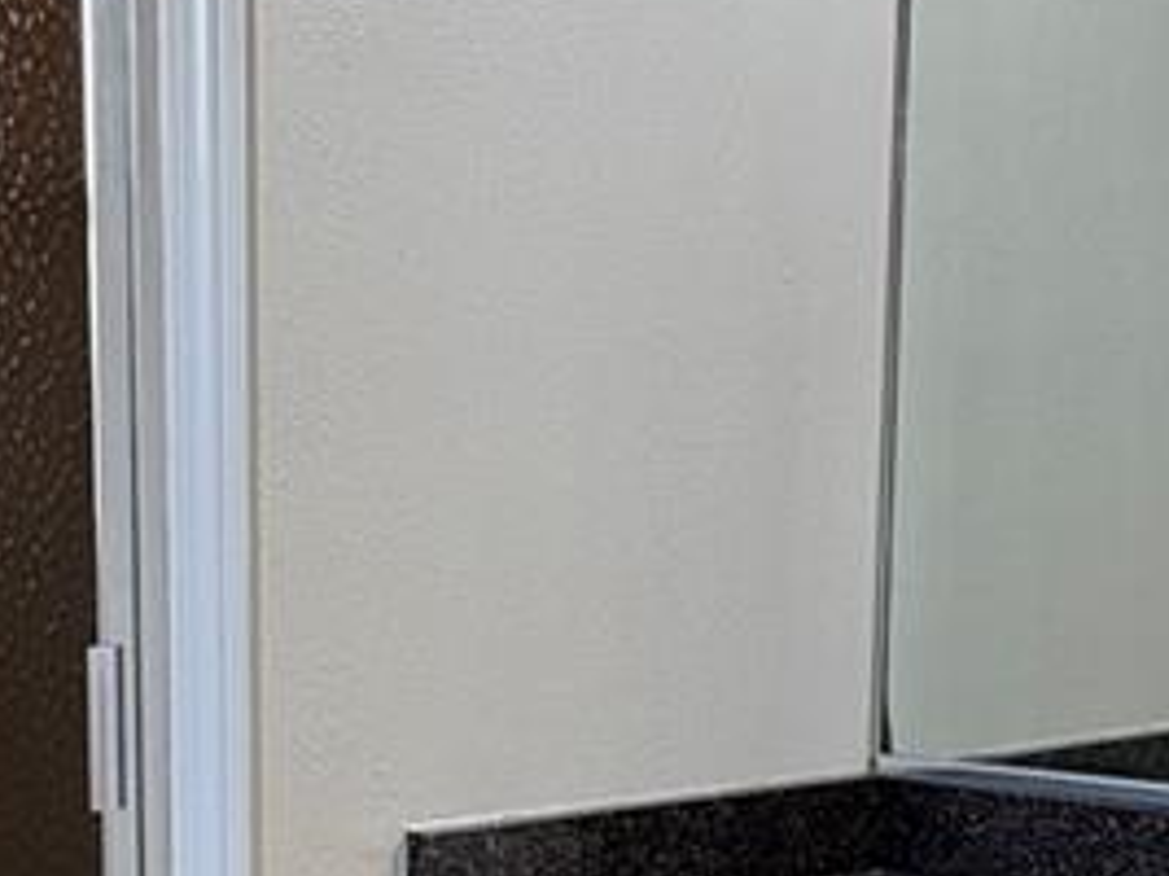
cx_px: 92
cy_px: 810
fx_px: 2127
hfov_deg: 29.3
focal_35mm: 63
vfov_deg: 22.6
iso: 100
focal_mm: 2.22
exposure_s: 1/120
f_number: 2.2
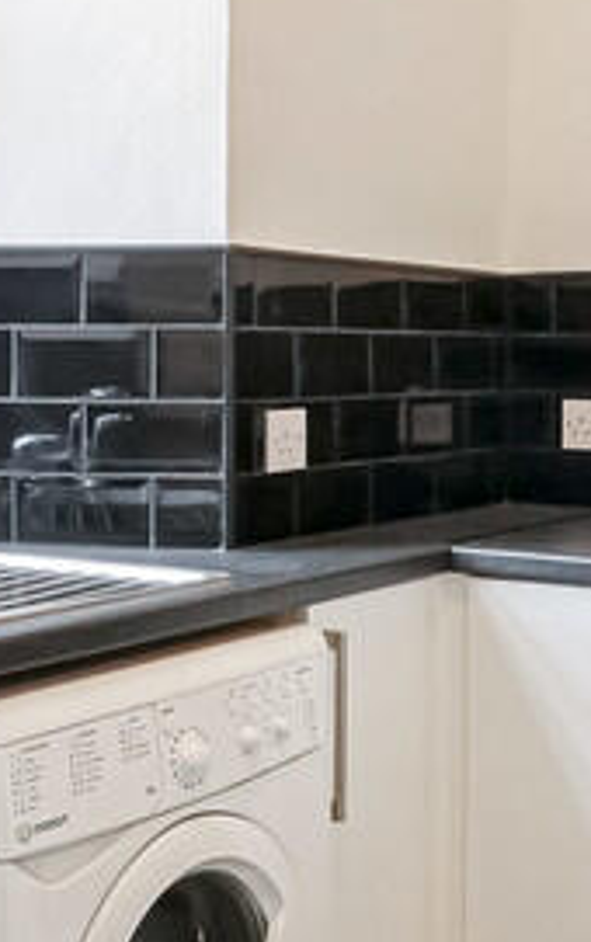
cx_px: 369
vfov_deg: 36.2
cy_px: 393
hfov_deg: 23.1
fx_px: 1439
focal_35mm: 56
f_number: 4
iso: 800
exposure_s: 1/60
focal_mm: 7
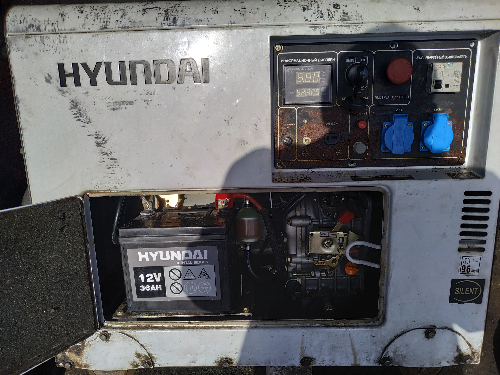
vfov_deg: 56.8
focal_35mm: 24
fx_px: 347
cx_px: 250
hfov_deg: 71.6
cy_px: 188
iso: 200
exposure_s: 1/6729
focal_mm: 3.94
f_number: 1.9
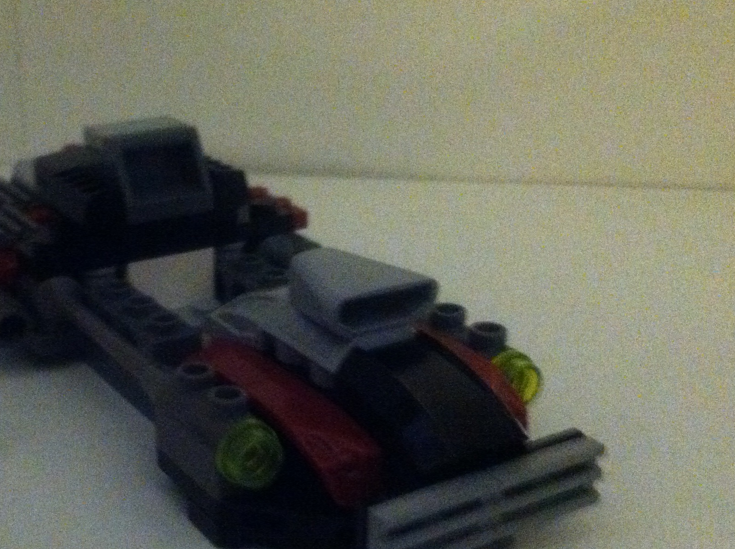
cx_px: 191
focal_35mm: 57
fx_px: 1208
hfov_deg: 33.2
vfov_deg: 25.6
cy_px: 314
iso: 1000
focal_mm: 3.85
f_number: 2.8
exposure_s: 1/15
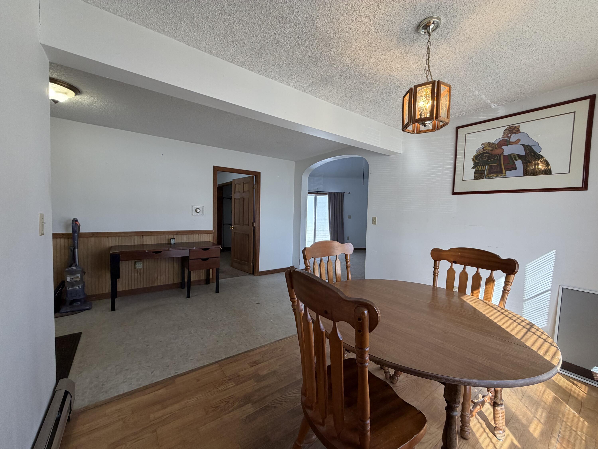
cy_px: 224
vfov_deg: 85.7
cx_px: 299
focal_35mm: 14
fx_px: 242
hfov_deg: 102.1
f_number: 2.2
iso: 125
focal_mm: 2.22
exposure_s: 1/121
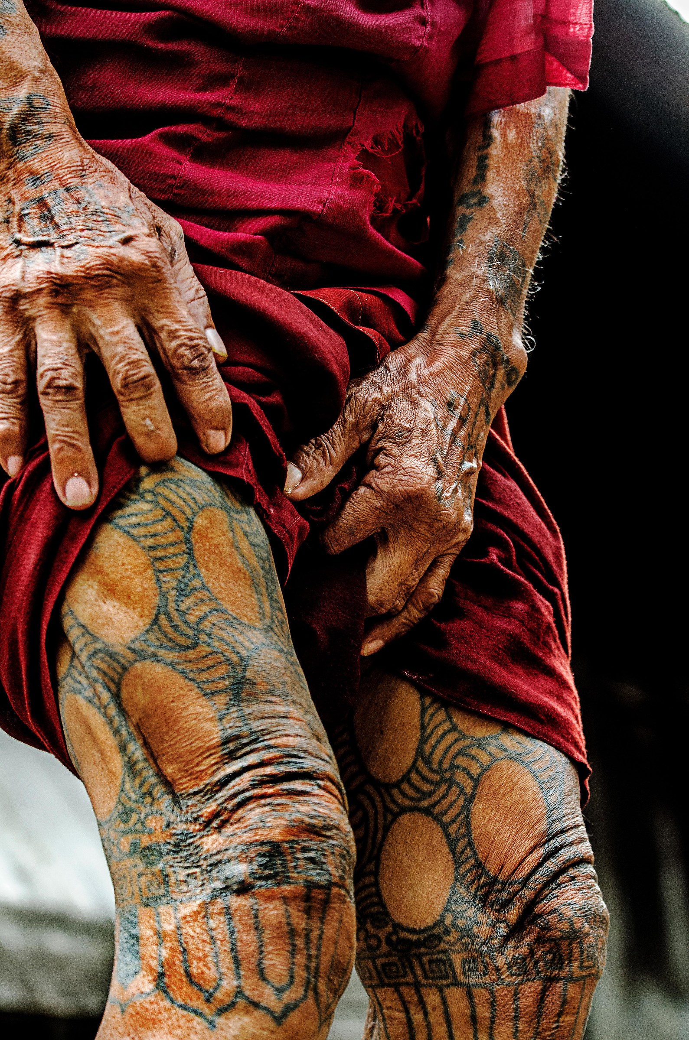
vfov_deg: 19.5
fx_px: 3029
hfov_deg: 13.0
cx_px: 344
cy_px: 520
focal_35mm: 105
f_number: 5
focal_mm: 70
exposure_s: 1/200
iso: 1600
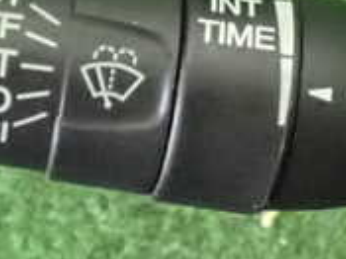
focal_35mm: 103
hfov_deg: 19.0
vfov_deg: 14.2
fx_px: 1029
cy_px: 40
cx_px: 259
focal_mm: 5.4
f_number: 2.3
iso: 6400
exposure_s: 1/250
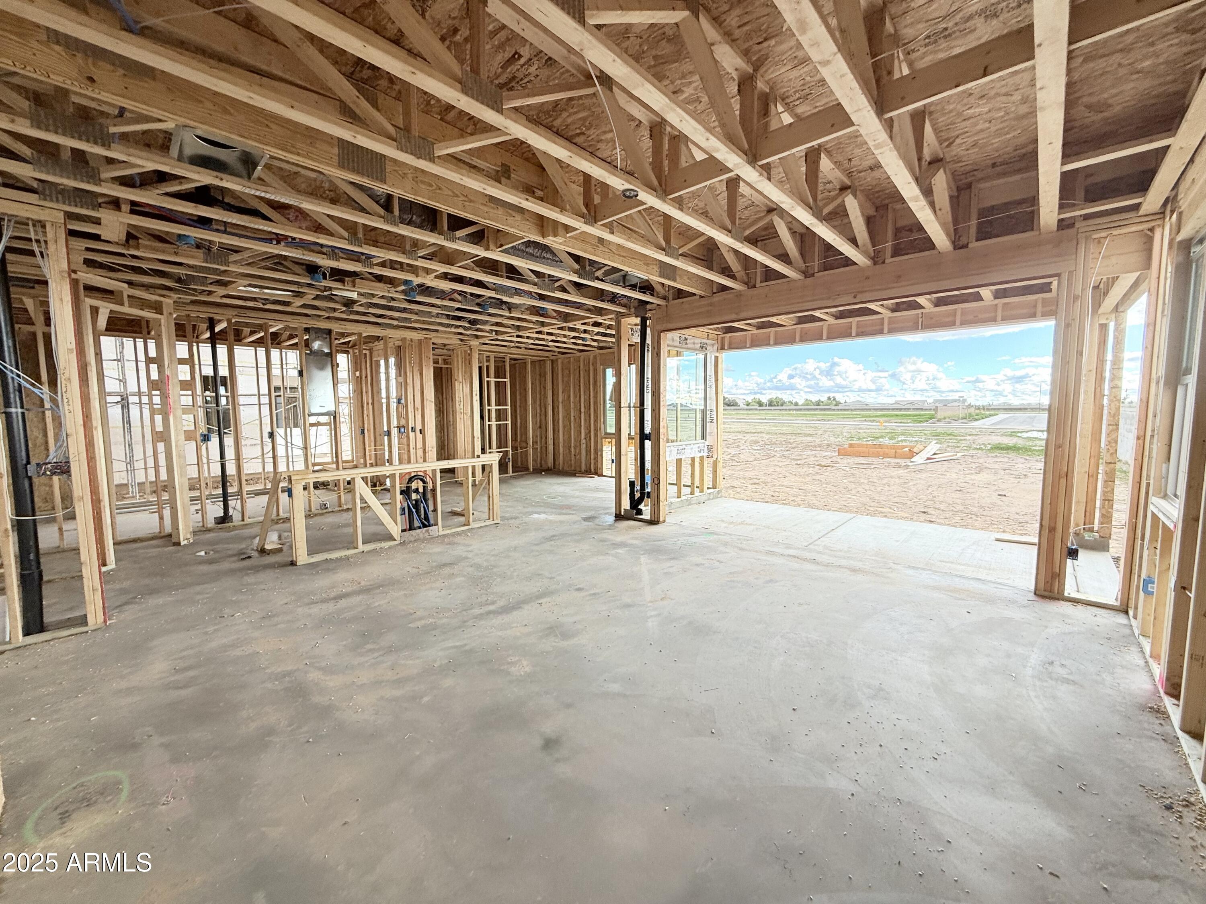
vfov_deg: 85.7
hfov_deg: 102.1
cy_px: 452
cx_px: 603
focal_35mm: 14
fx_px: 488
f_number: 2.2
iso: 50
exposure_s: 1/168
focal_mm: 2.22
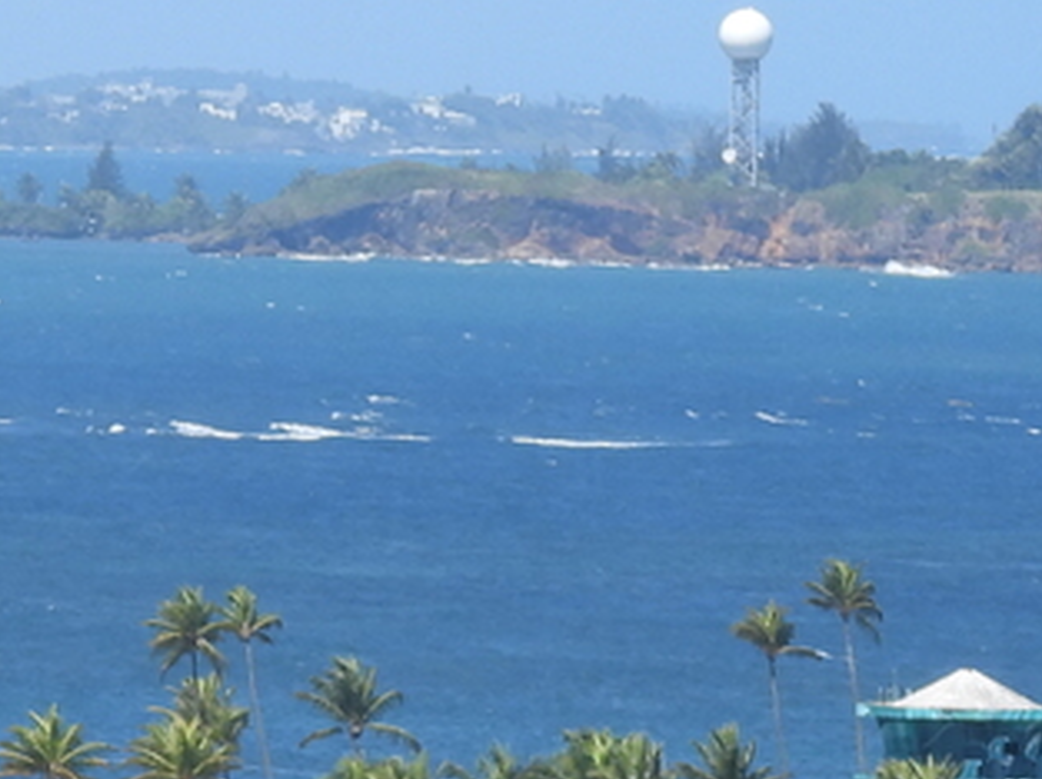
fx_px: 27090
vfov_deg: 1.6
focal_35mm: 901
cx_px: 276
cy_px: 593
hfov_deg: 2.2
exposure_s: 1/640
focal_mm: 39.3
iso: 100
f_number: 4.5
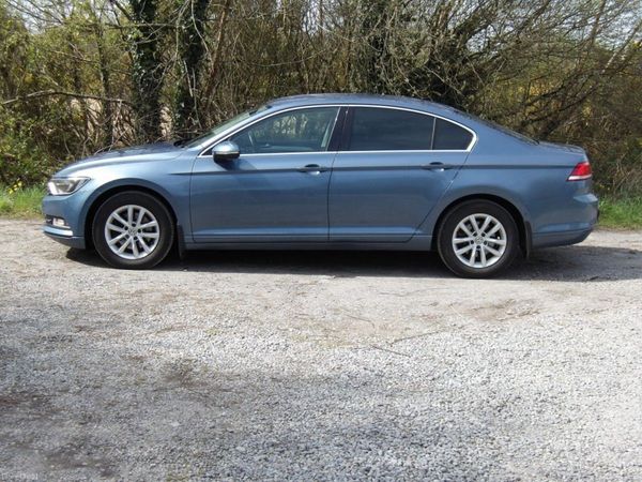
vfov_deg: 27.5
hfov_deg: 36.2
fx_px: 983
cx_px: 321
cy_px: 241
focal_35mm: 53
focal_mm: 9.4
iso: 100
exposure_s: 1/322
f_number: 4.2
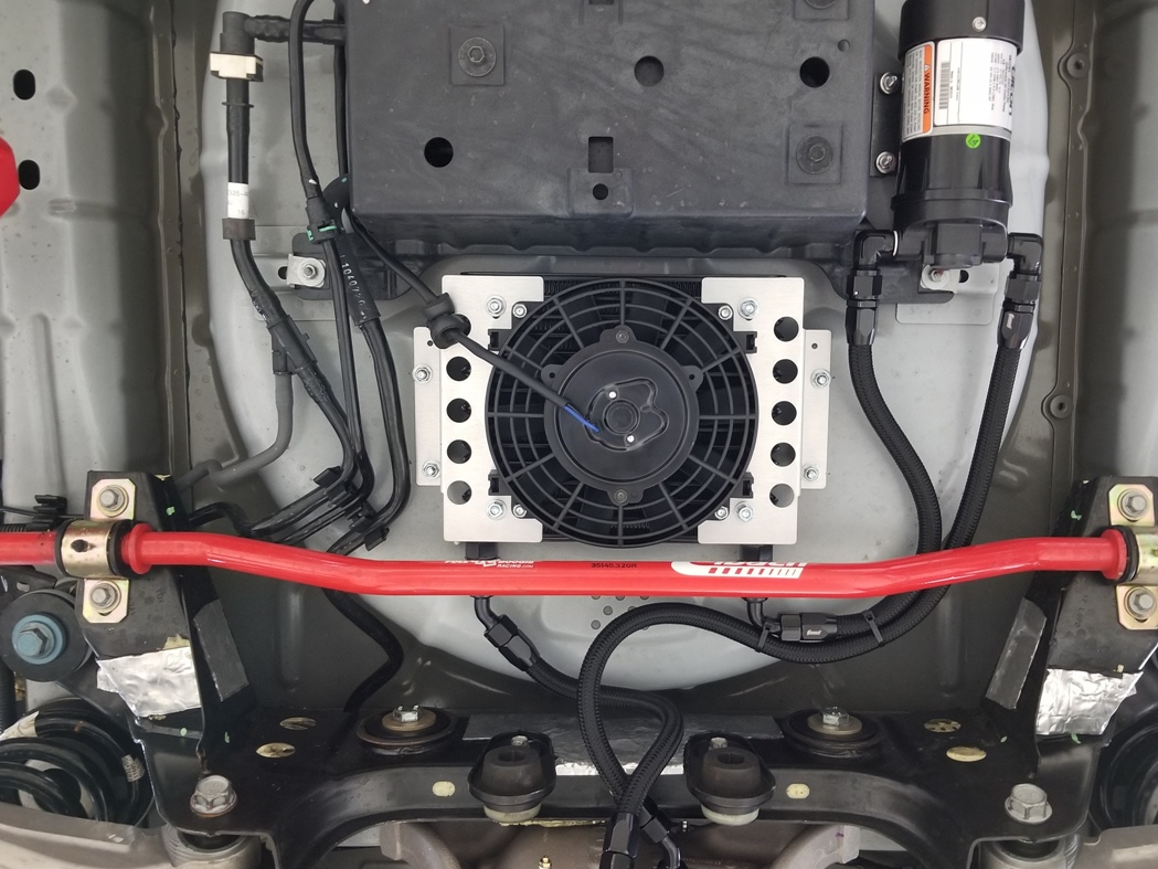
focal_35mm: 30
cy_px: 471
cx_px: 624
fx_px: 1004
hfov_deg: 59.9
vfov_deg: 46.8
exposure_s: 1/10
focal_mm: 4.25
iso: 200
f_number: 1.7
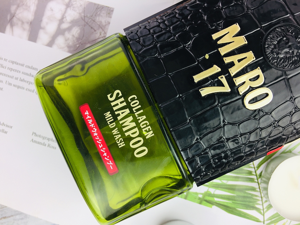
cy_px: 112
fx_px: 251
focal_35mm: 29
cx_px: 150
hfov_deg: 61.7
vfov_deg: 48.2
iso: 32
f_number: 2.2
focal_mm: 4.15
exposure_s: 1/119
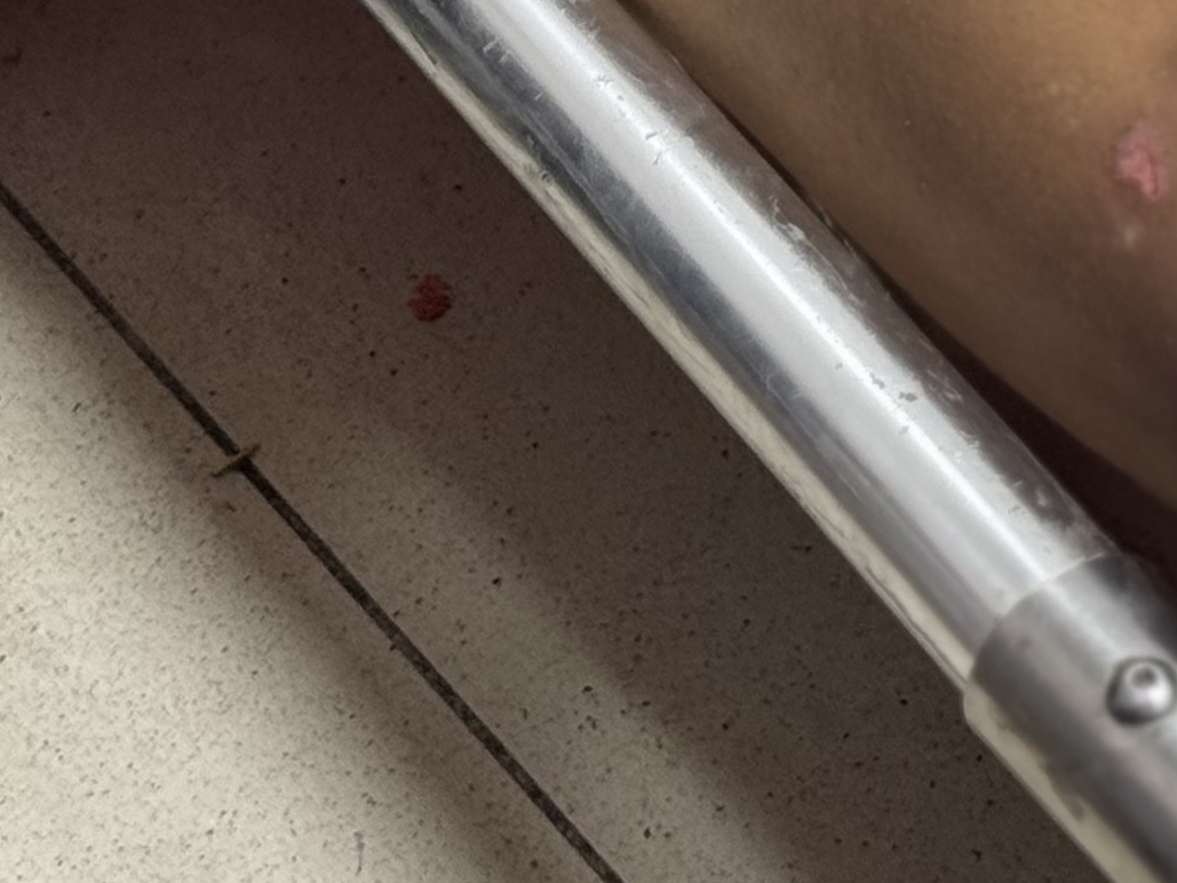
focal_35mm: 188
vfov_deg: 7.6
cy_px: -727
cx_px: 1352
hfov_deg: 10.4
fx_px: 6393
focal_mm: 6.76
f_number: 1.78
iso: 125
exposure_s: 1/50
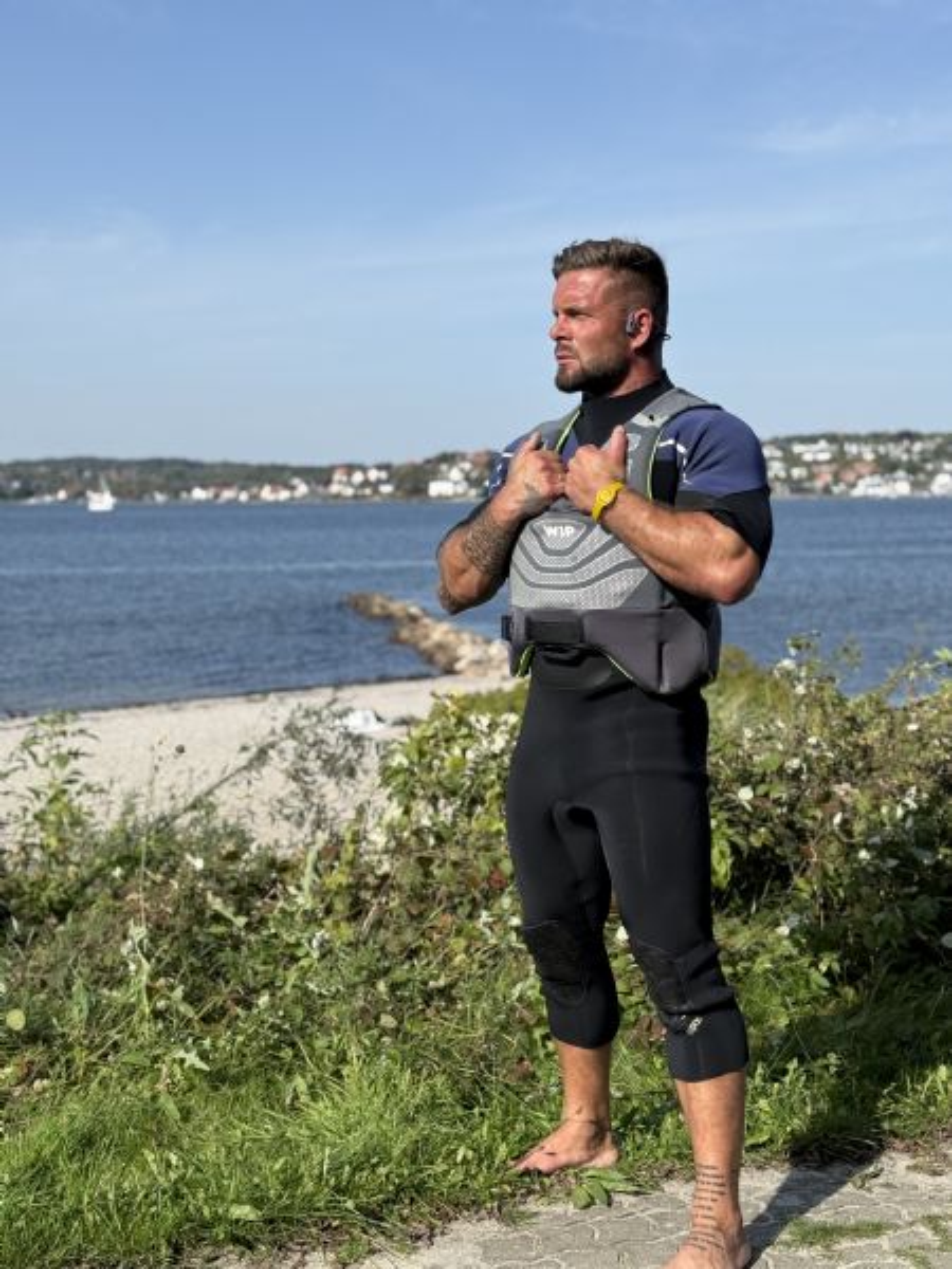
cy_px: 634
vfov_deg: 39.7
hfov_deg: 30.3
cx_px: 476
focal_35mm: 48
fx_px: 1760
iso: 80
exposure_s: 1/5208
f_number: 1.78
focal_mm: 6.76
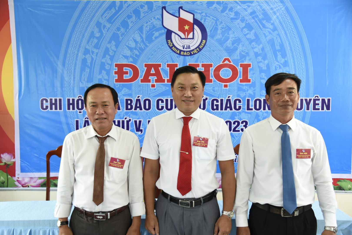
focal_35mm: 35
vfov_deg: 37.9
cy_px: 118
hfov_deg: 54.4
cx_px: 176
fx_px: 342
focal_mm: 35
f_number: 4
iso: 640
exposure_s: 1/80
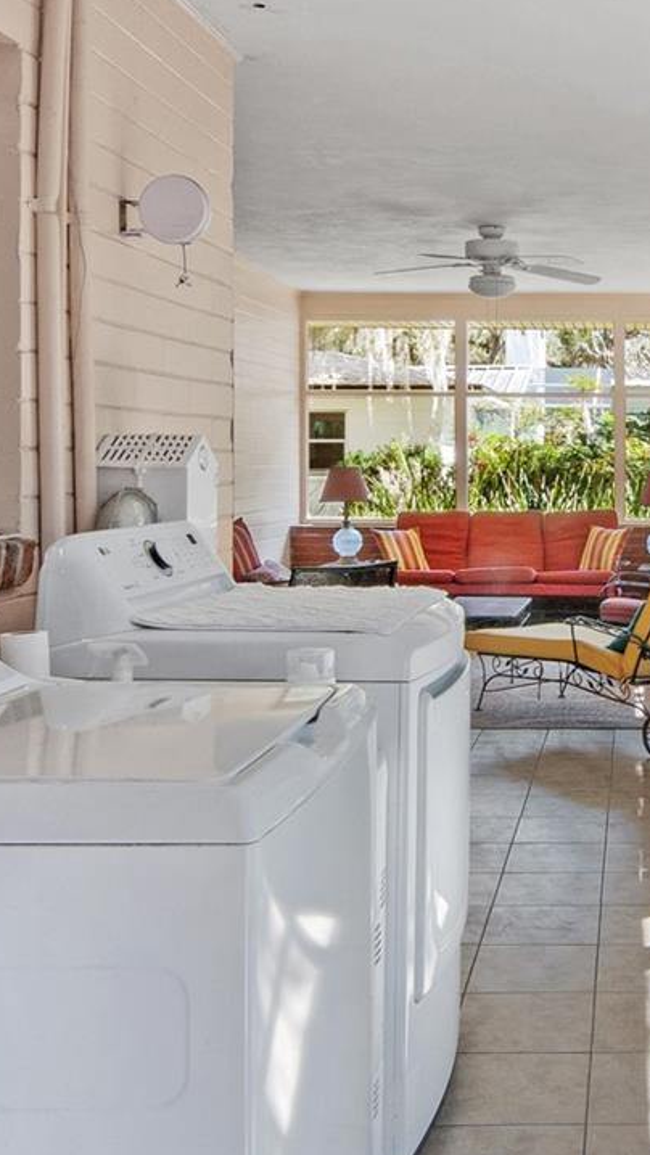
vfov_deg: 48.3
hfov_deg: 26.6
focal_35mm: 42
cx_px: 674
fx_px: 1287
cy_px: 537
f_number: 11
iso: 320
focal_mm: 12
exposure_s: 1/2
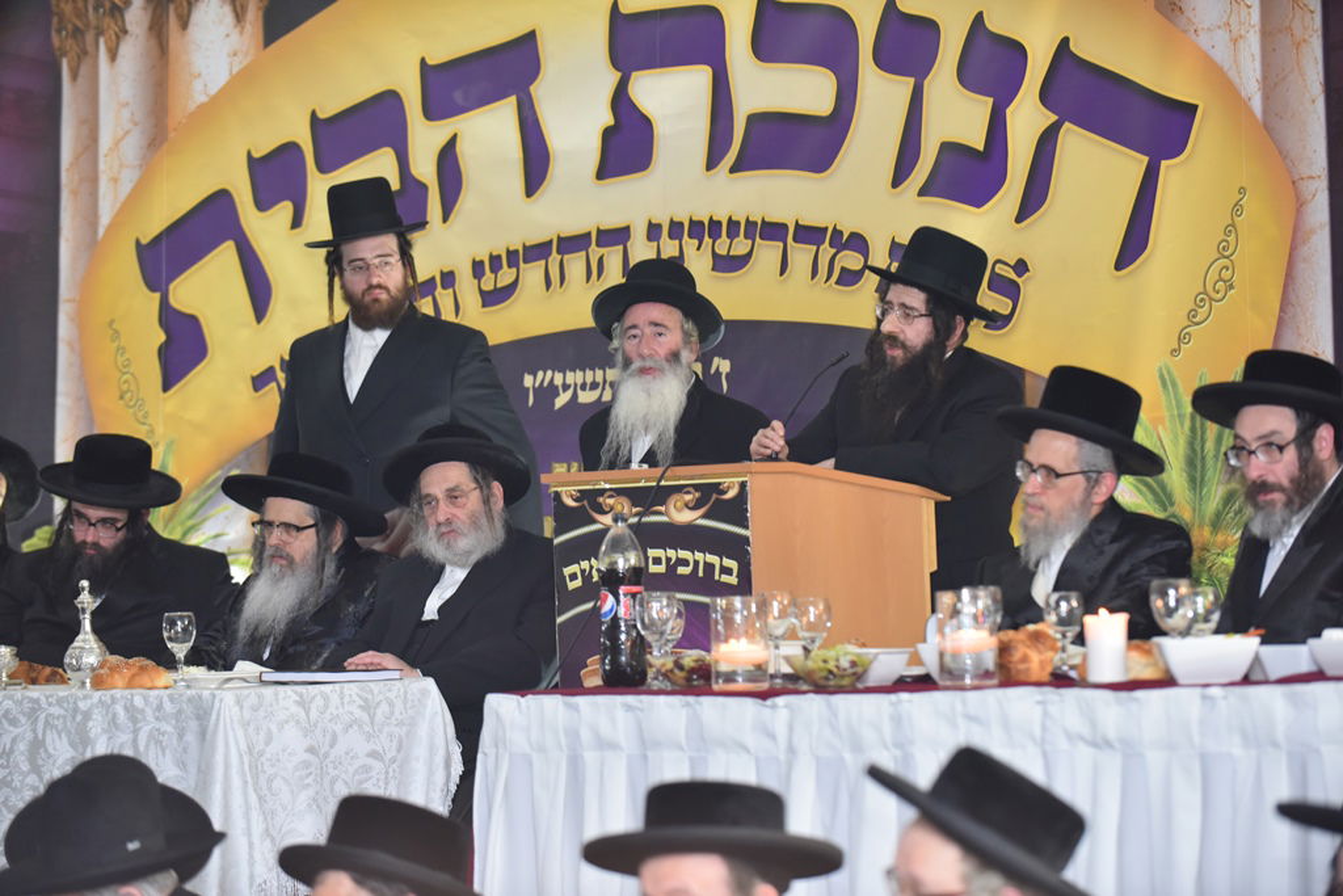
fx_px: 4664
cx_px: 672
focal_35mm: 125
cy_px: 448
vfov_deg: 11.0
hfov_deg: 16.4
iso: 1600
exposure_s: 1/100
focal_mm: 125
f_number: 3.2
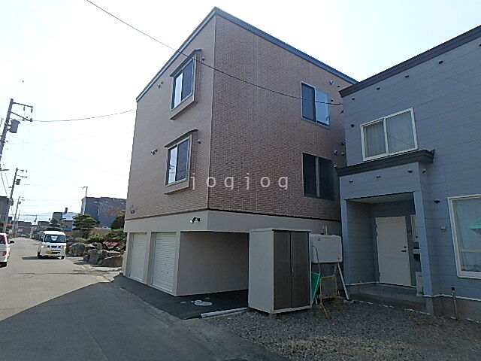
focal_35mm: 21
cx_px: 240
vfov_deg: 63.4
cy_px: 180
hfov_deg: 79.0
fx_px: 292
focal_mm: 3.7
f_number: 6
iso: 125
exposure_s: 1/640
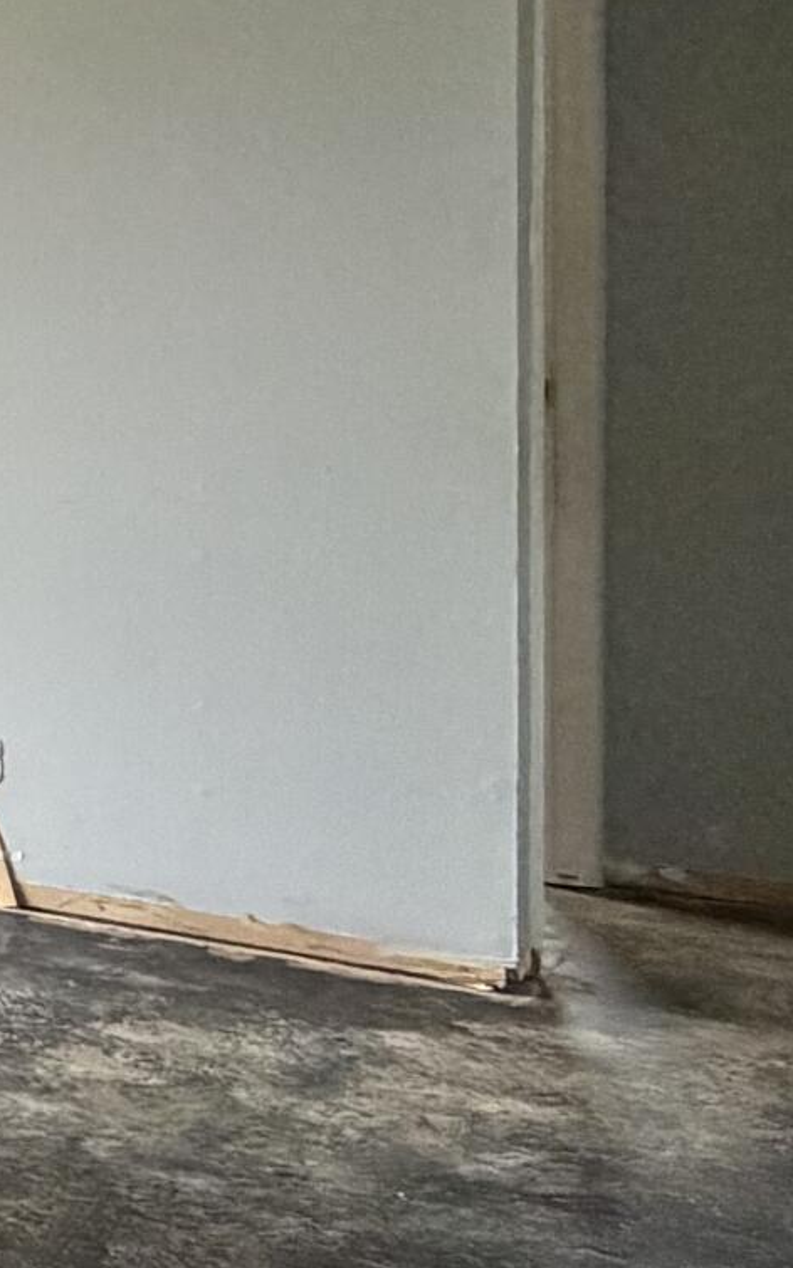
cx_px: -1173
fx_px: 2040
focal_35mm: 59
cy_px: 395
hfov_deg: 14.0
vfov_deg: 34.1
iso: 400
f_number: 2.2
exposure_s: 1/60
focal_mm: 2.22
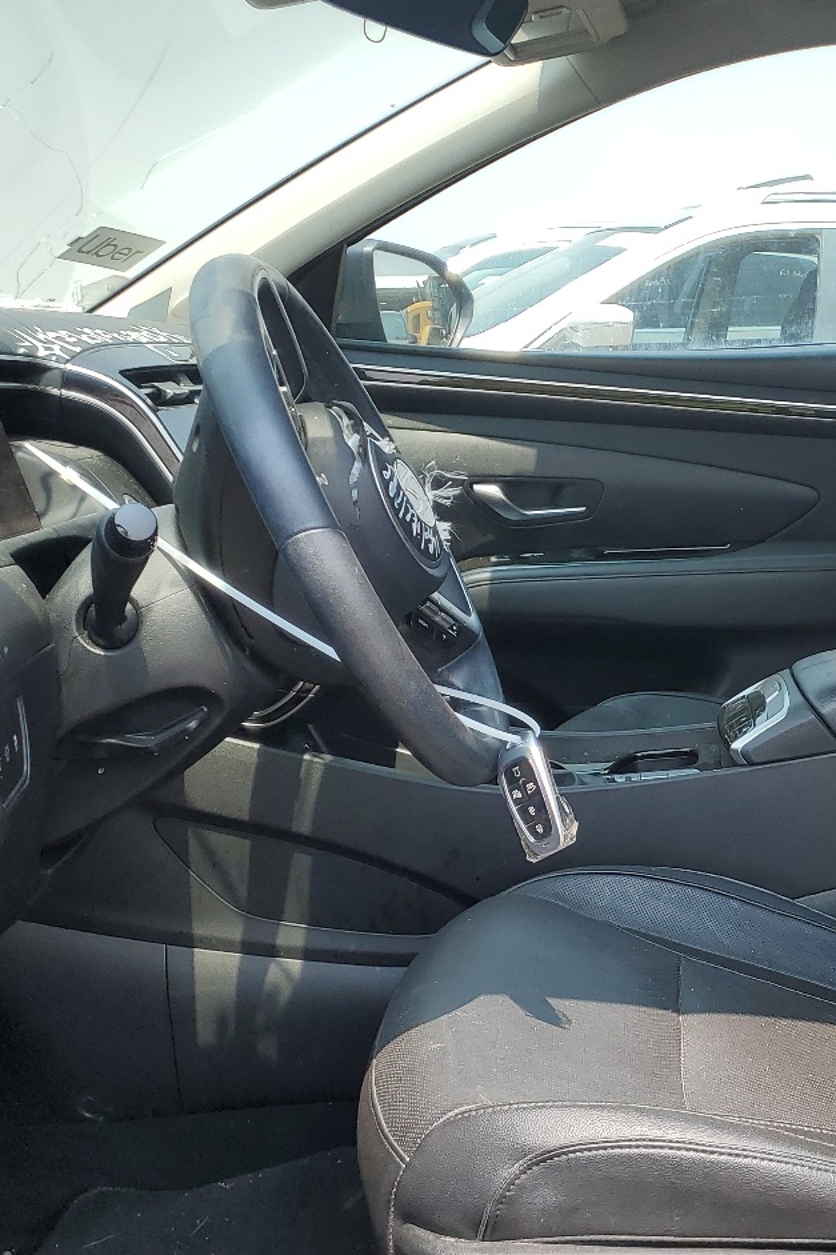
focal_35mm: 46
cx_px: 817
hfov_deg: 27.7
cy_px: 746
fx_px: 1603
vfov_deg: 42.6
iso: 50
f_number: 1.5
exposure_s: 1/909
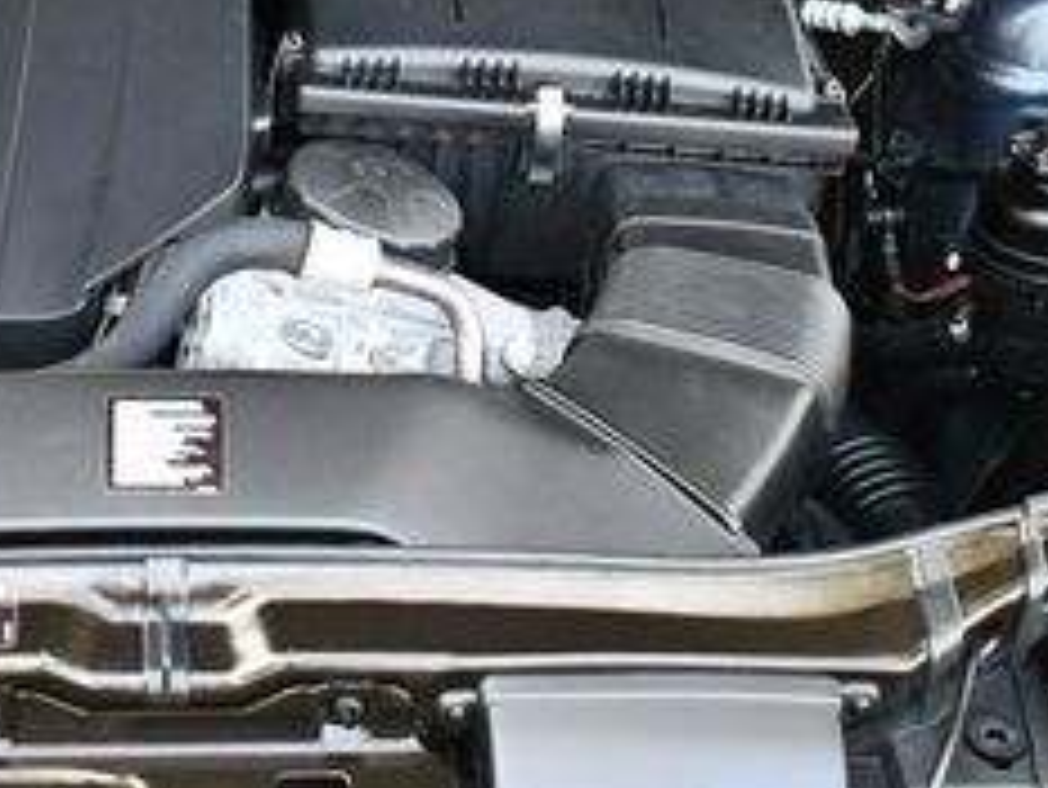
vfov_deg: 15.3
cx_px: 144
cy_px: -18
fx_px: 2878
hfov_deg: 20.3
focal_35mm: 95
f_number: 3.5
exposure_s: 1/200
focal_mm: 18
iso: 800
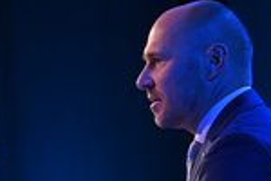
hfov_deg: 4.9
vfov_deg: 3.3
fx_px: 3139
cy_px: 122
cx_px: -119
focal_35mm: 417
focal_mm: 125
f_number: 6.3
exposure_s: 1/640
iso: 1000
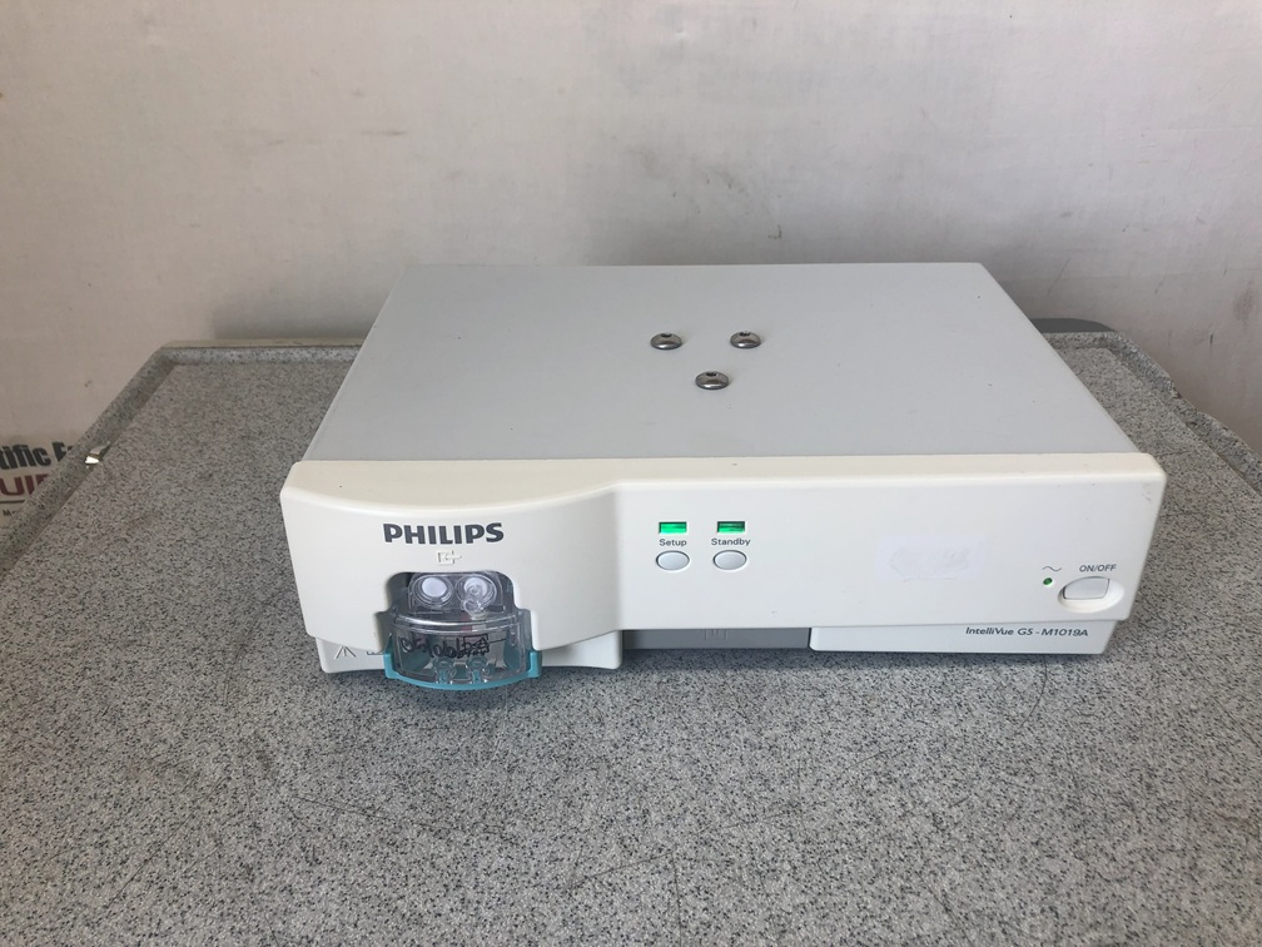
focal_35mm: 28
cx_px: 631
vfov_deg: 49.7
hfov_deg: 63.4
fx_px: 1021
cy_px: 474
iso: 20
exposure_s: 1/123
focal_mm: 3.99
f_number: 1.8
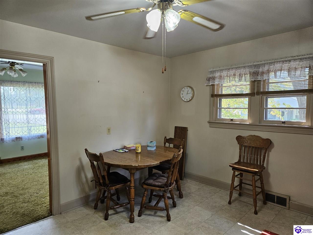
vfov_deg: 58.9
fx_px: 208
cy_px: 118
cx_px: 156
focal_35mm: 23
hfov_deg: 73.9
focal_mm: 5.4
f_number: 1.8
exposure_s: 1/120
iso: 125
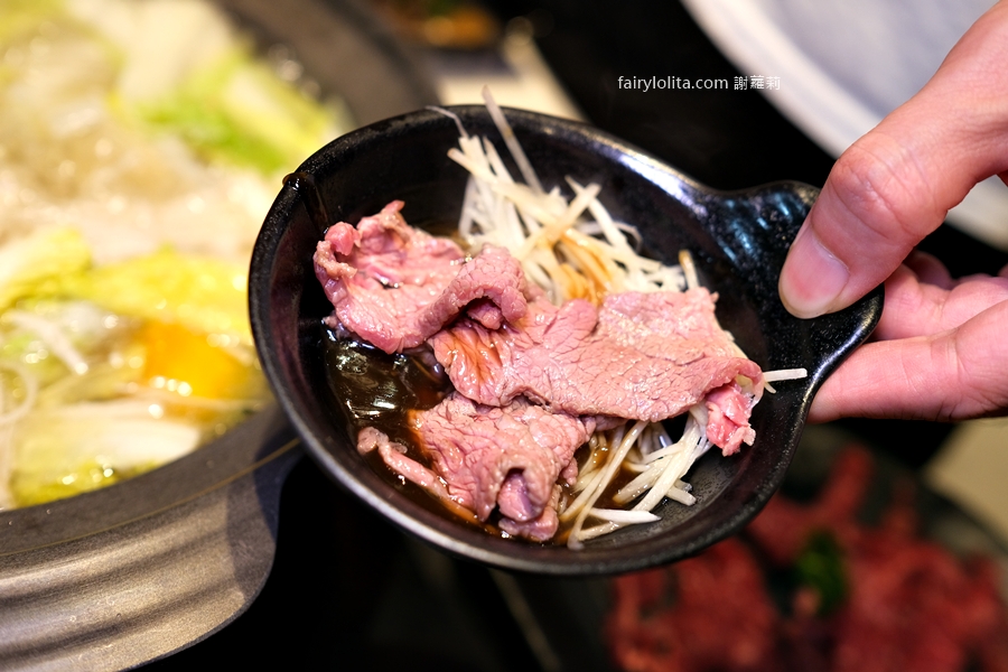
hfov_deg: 54.4
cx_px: 504
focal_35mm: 35
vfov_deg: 37.9
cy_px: 336
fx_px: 980
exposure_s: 1/105
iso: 1000
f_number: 2.8
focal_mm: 23
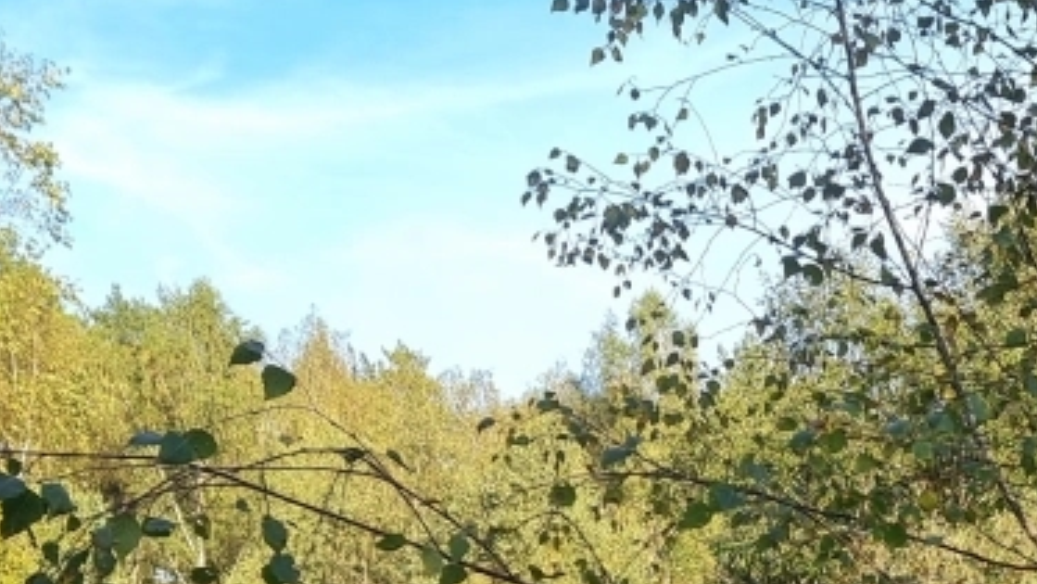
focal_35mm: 88
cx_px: 1084
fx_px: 2420
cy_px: 939
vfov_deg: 12.9
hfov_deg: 23.0
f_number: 1.8
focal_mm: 6.7
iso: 50
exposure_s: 1/185
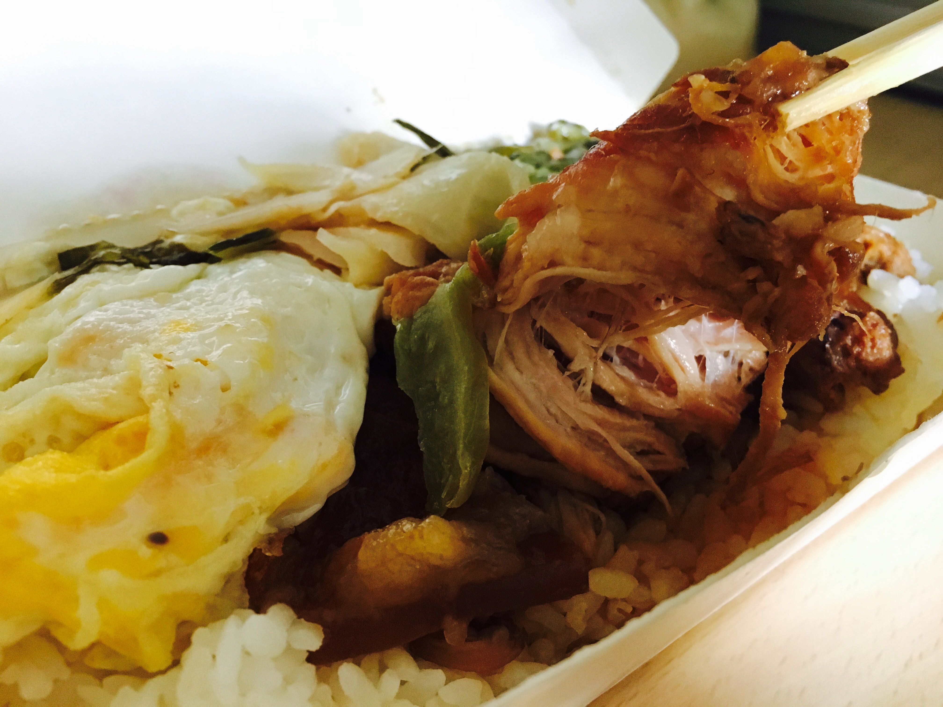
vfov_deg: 48.2
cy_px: 354
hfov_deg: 61.7
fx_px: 790
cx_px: 472
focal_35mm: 29
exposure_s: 1/20
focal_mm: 4.15
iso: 200
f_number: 2.2
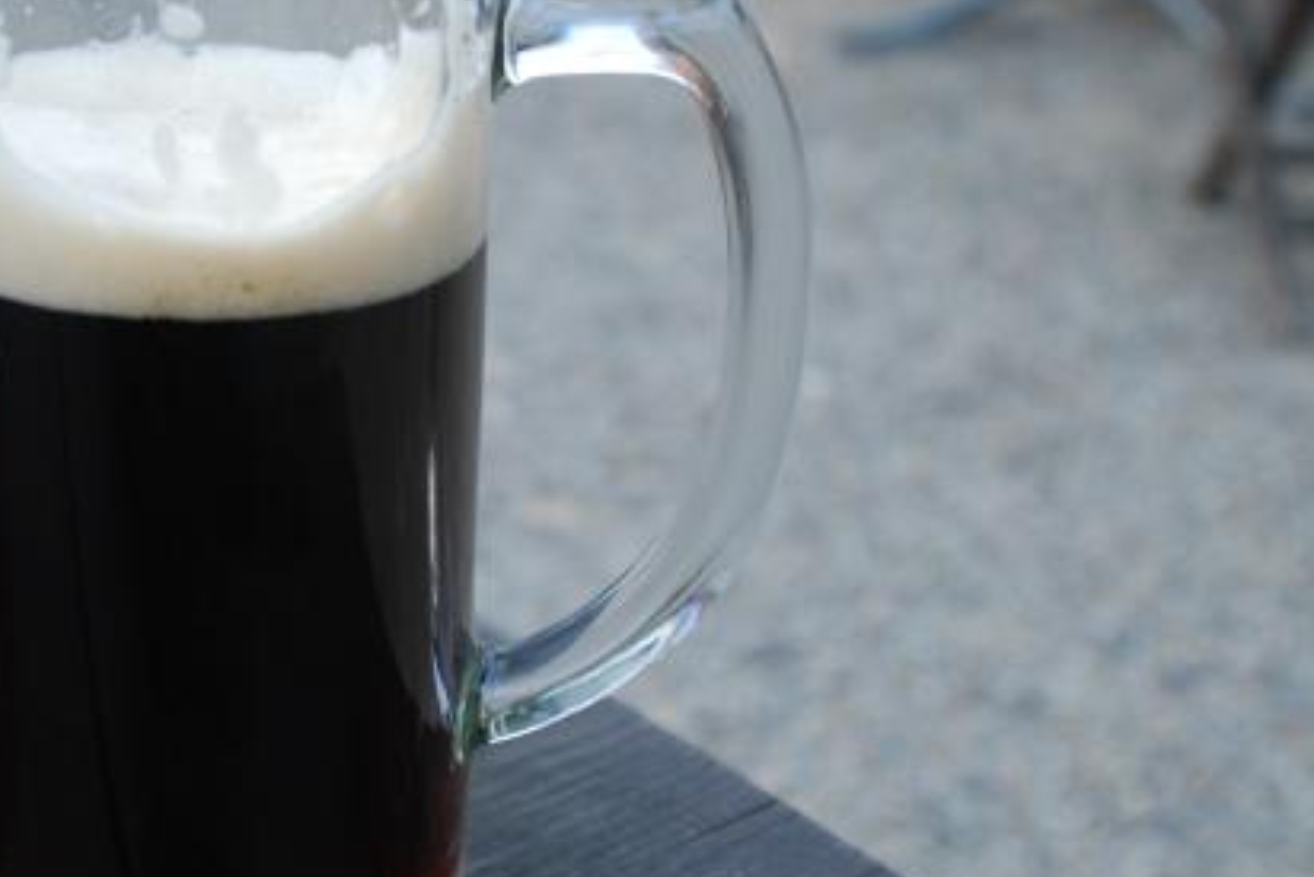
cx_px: 421
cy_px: 421
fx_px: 2556
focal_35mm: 70
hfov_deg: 28.6
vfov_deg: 19.5
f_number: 4
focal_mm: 24
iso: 400
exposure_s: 1/20
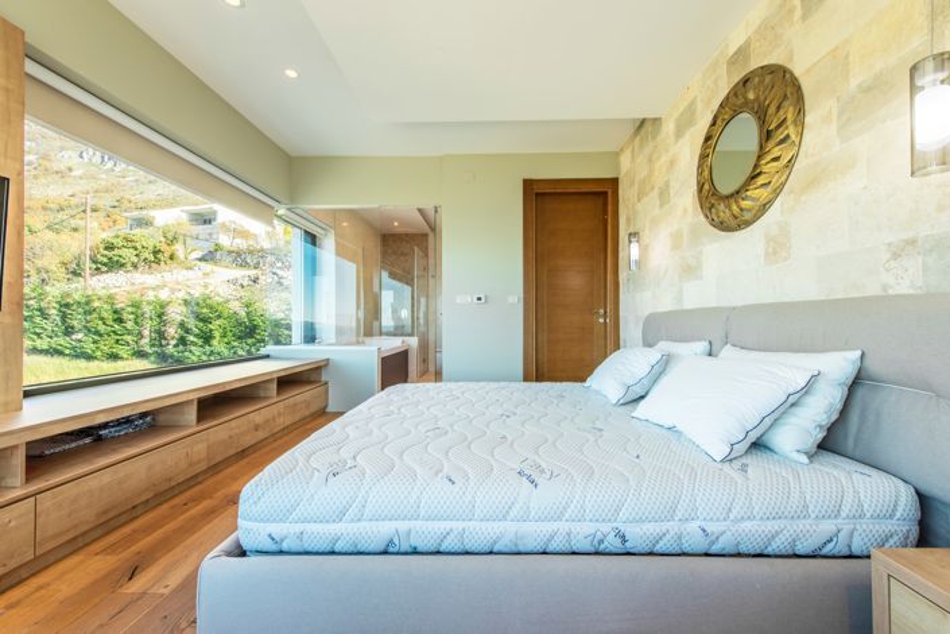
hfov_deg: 104.3
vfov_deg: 81.2
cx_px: 475
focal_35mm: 14
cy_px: 317
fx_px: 369
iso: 50
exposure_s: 1/30
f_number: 7.1
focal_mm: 14
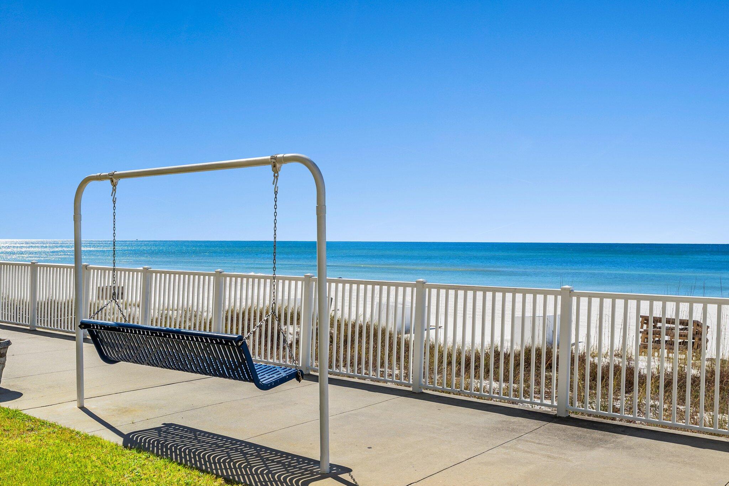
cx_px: 364
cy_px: 243
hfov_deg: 53.1
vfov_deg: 36.9
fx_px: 729
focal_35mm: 36
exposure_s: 1/200
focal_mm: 24
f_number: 9
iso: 100
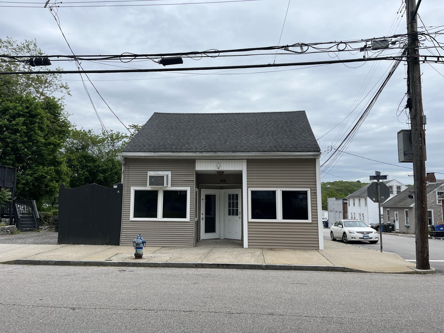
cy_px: 166
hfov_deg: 67.3
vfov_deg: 53.1
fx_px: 333
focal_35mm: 26
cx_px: 222
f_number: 1.6
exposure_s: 1/3049
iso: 50
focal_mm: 5.1
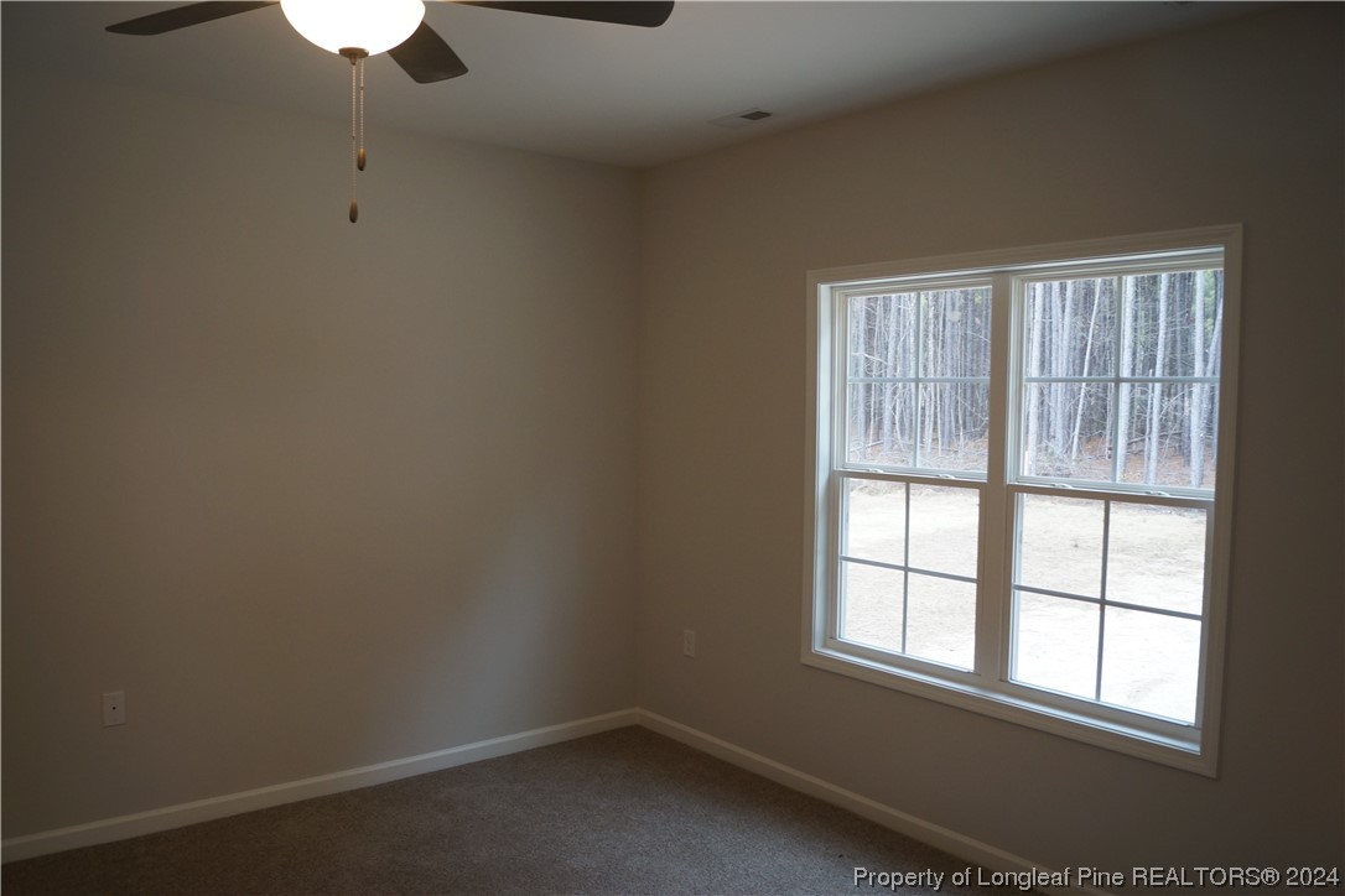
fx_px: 1009
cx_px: 672
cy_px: 448
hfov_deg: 67.4
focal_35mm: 27
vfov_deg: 47.9
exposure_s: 1/60
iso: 320
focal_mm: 18
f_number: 4
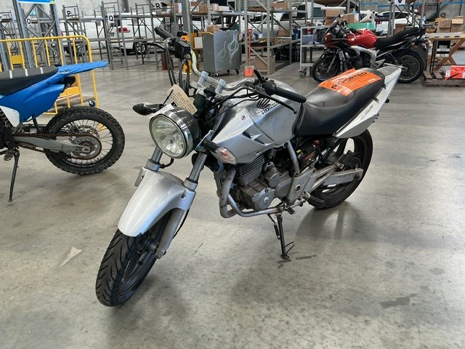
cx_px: 232
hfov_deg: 61.7
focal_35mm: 29
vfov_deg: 48.2
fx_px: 390
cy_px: 174
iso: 64
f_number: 1.8
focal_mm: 3
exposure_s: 1/120
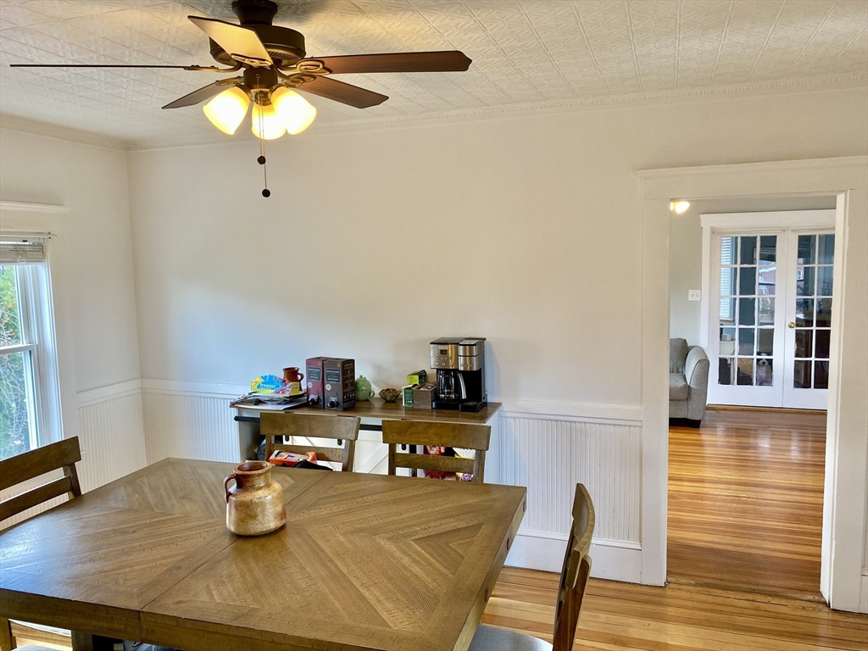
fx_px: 652
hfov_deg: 67.3
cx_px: 434
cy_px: 326
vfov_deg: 53.1
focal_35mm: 26
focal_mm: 4.25
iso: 100
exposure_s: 1/120
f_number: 1.8
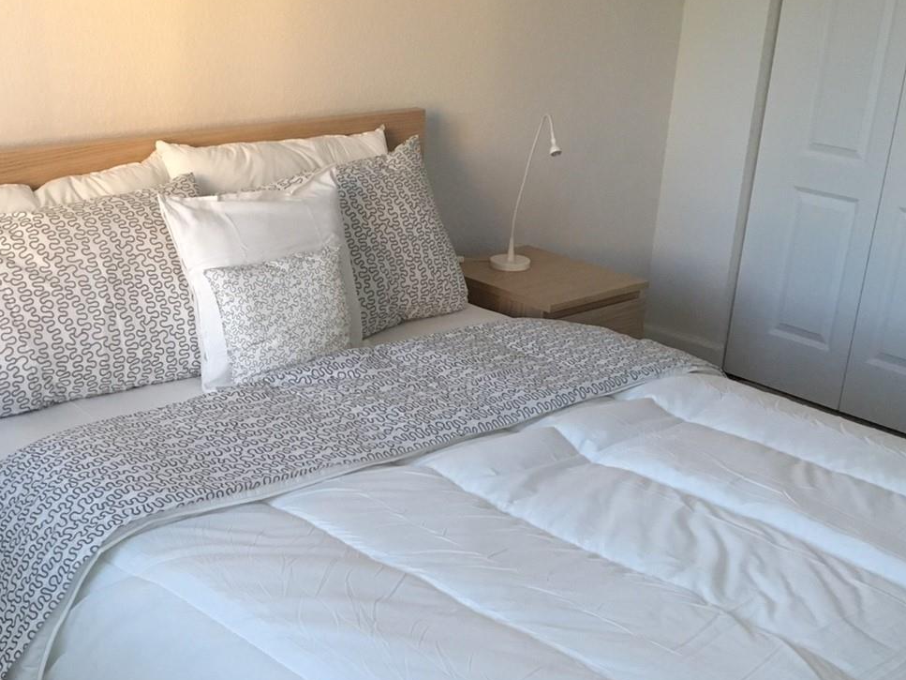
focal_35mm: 48
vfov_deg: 30.1
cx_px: 345
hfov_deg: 39.4
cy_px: 446
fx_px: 1256
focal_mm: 4.15
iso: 160
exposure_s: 1/30
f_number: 2.2
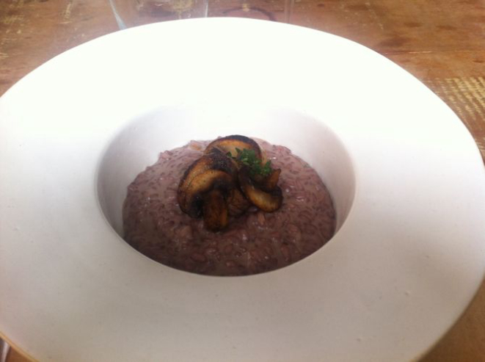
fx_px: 489
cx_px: 242
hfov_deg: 52.7
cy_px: 181
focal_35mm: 35
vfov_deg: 40.6
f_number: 2.8
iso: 100
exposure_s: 1/17
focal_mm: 3.85
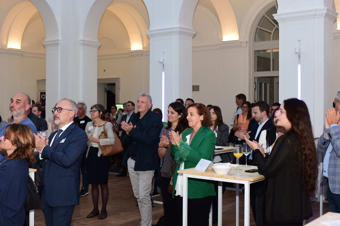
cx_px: 136
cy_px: 102
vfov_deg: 18.2
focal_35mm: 75
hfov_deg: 26.9
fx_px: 708
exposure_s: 1/60
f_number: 3.5
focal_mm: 56
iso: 500
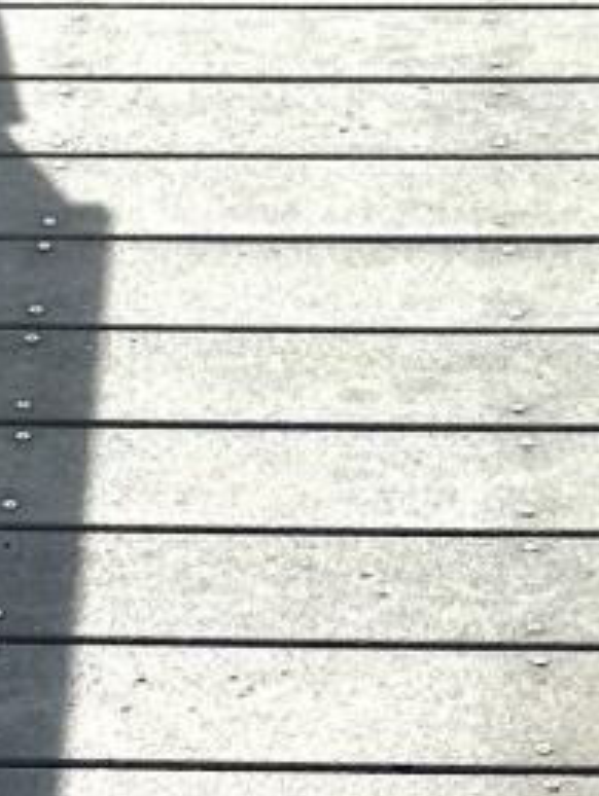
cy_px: 355
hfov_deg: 8.0
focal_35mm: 186
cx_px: 77
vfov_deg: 10.6
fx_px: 4284
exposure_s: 1/7576
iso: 80
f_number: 1.78
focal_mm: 6.86
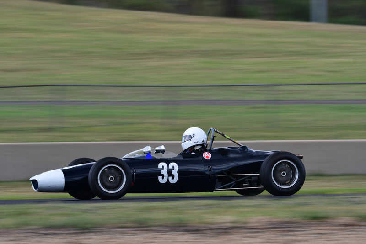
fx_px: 2593
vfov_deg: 5.4
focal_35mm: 255
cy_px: 122
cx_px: 183
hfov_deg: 8.1
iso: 200
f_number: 10
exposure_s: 1/125
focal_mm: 170
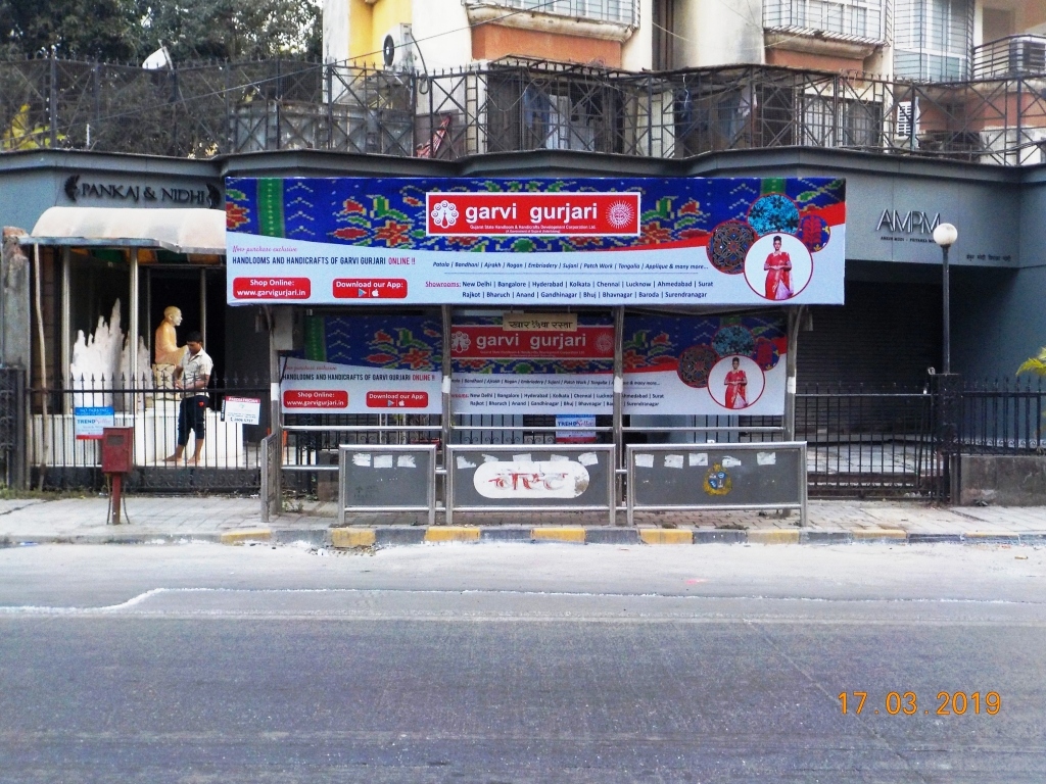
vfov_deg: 37.7
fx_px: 1148
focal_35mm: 38
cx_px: 523
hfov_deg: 49.0
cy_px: 392
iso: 400
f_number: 3.7
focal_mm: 5.2
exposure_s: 1/25
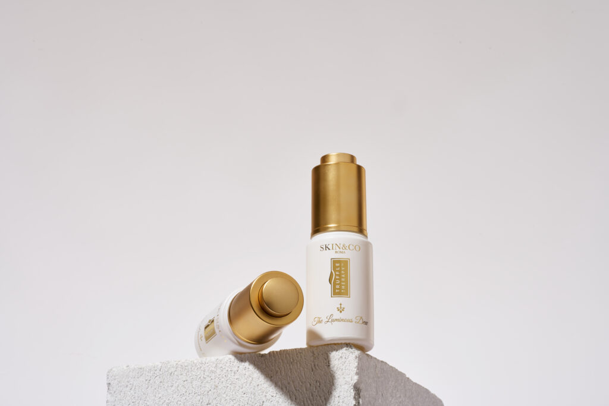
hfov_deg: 19.5
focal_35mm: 105
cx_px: 304
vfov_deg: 13.0
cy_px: 203
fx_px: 1776
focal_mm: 105
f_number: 22
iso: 64
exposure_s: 1/160
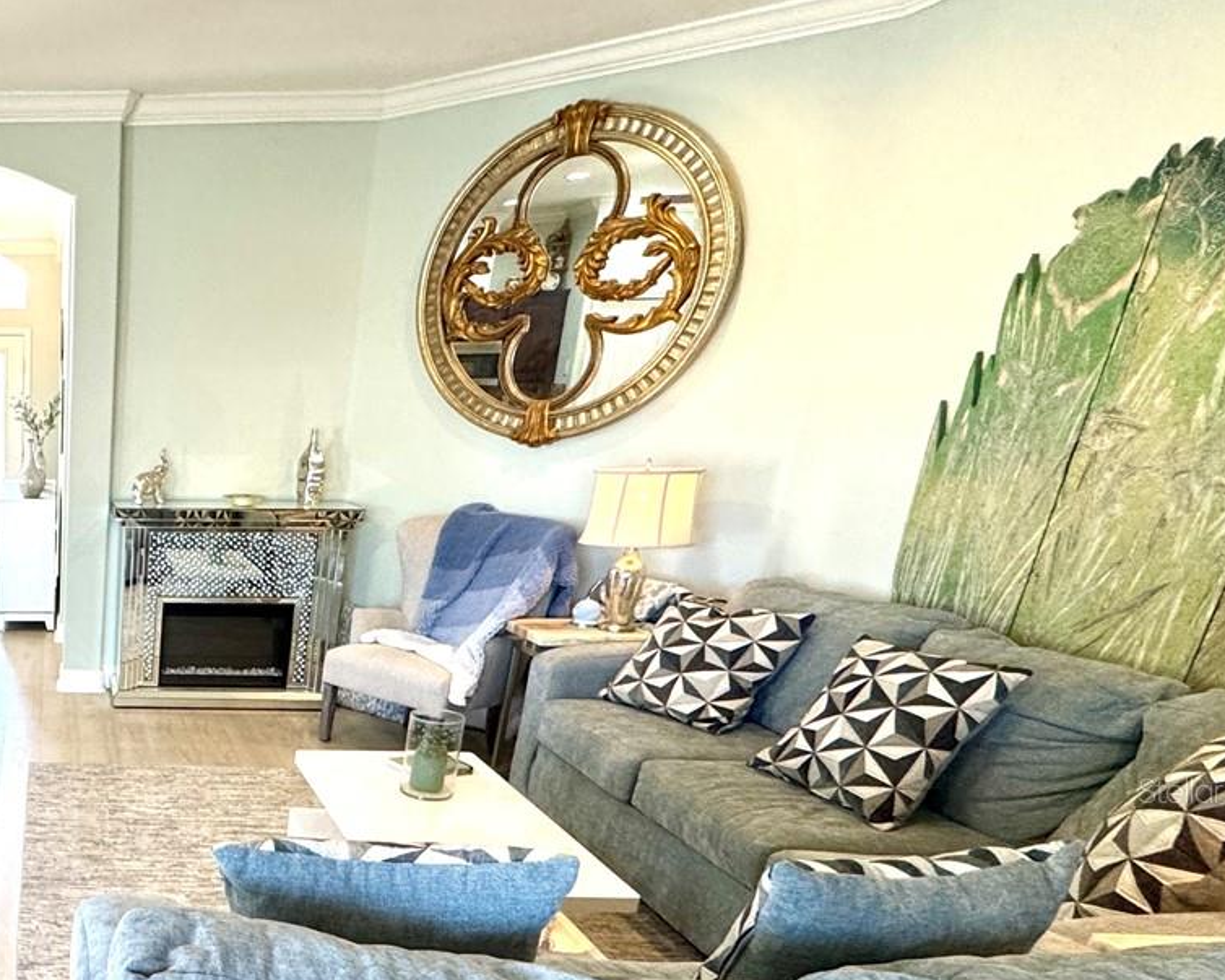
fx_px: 1051
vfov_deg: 47.2
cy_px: 790
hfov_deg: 49.1
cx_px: -8
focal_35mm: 29
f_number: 2.2
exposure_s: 1/120
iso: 250
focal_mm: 2.22
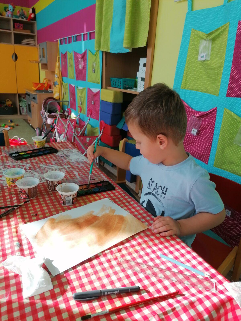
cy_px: 160
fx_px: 251
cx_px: 120
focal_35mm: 27
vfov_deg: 65.3
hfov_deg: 51.4
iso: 50
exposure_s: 1/104
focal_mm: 4.75
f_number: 1.8
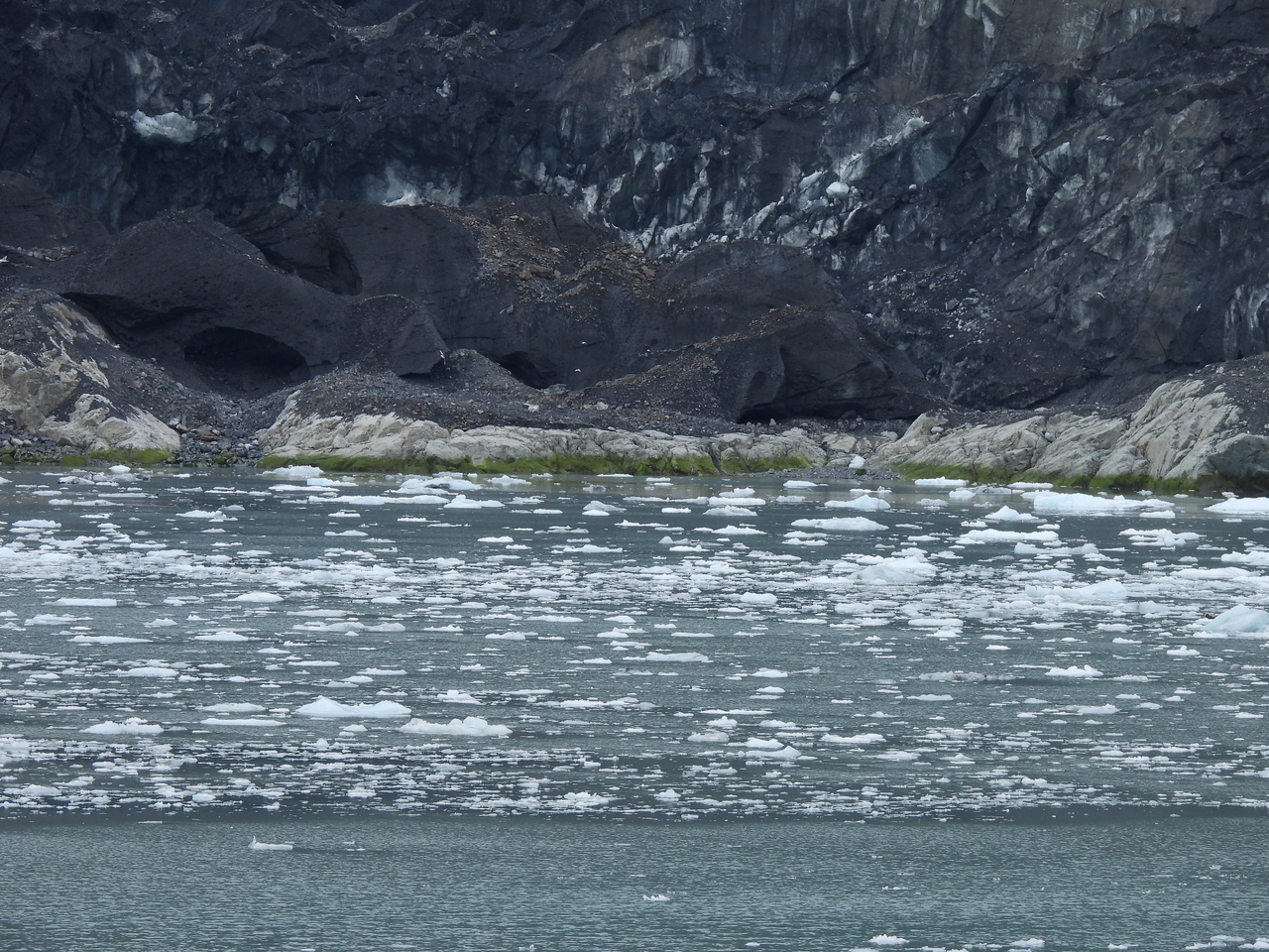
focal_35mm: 350
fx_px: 12831
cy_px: 476
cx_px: 634
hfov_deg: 5.7
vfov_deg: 4.2
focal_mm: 62.5
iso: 100
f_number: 5
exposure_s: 1/500
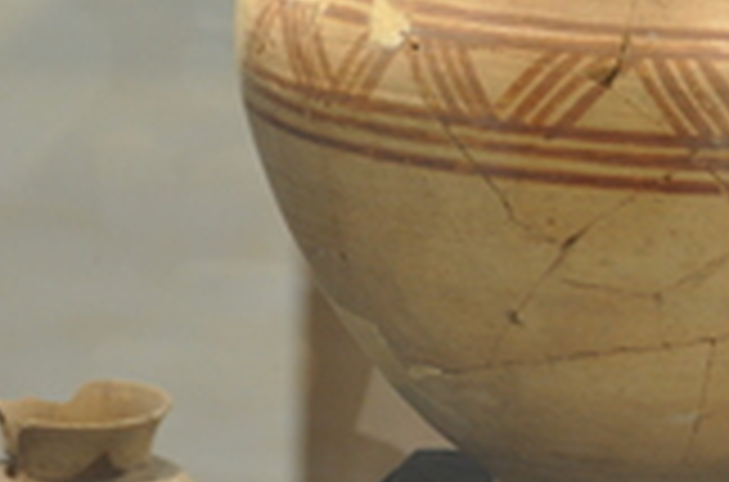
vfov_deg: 2.6
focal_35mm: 530
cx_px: 729
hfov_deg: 3.9
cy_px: 99
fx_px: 10701
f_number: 5.6
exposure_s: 1/20
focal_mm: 130
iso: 640
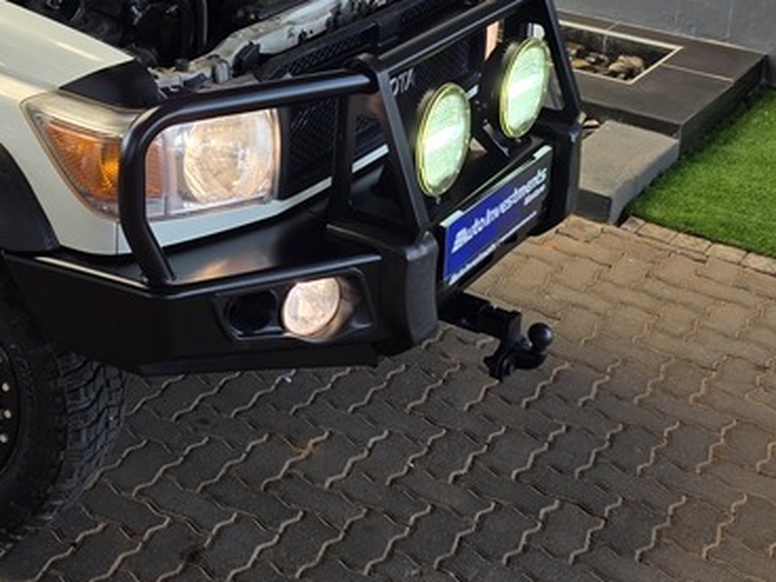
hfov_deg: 28.9
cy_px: -55
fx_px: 1435
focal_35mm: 64
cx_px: 61
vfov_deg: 21.7
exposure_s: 1/180
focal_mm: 6.25
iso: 32
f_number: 1.7
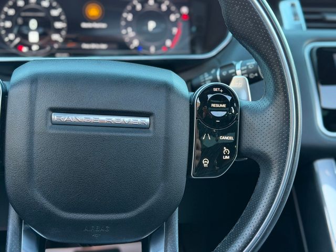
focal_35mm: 48
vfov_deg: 30.3
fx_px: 466
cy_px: 126
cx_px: 168
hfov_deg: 39.7
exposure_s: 1/60
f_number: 1.78
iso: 160
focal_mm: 6.76
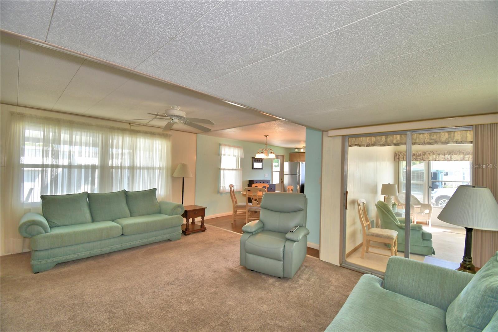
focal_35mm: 15
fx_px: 207
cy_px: 166
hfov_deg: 100.4
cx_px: 249
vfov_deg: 77.3
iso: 200
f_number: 4.5
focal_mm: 10
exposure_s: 1/50
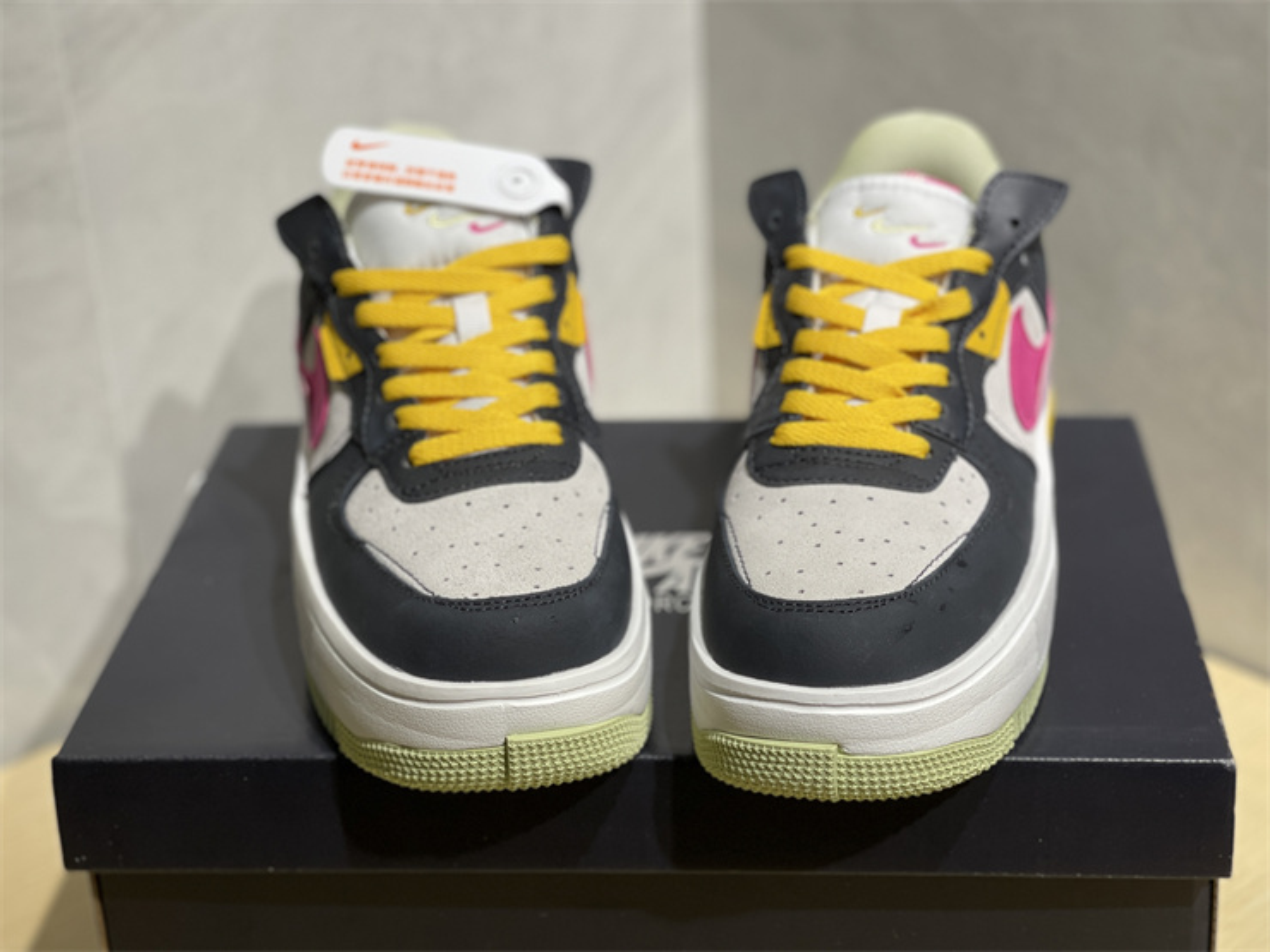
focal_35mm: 64
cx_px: 635
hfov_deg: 30.3
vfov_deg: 22.9
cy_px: 476
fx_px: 2348
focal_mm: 7.5
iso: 20
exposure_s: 1/116
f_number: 2.2
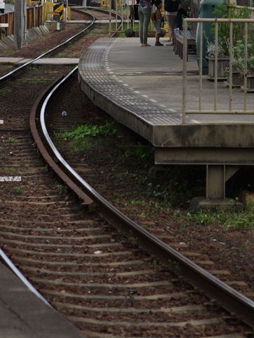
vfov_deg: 9.2
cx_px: 149
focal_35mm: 214
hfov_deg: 6.9
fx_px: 2092
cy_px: 14
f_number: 4
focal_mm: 70
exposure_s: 1/400
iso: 100
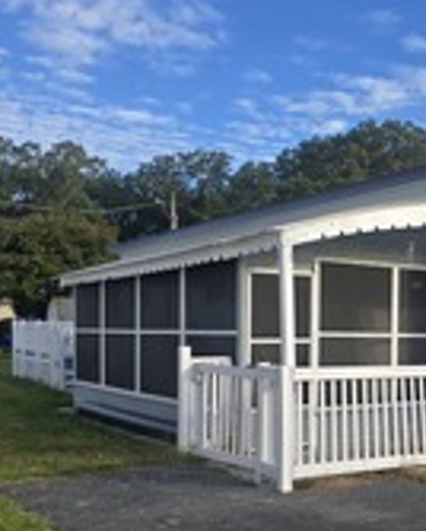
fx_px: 739
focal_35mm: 47
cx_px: 381
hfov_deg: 30.7
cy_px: 364
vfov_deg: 38.9
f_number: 1.7
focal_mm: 6.3
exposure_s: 1/357
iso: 12
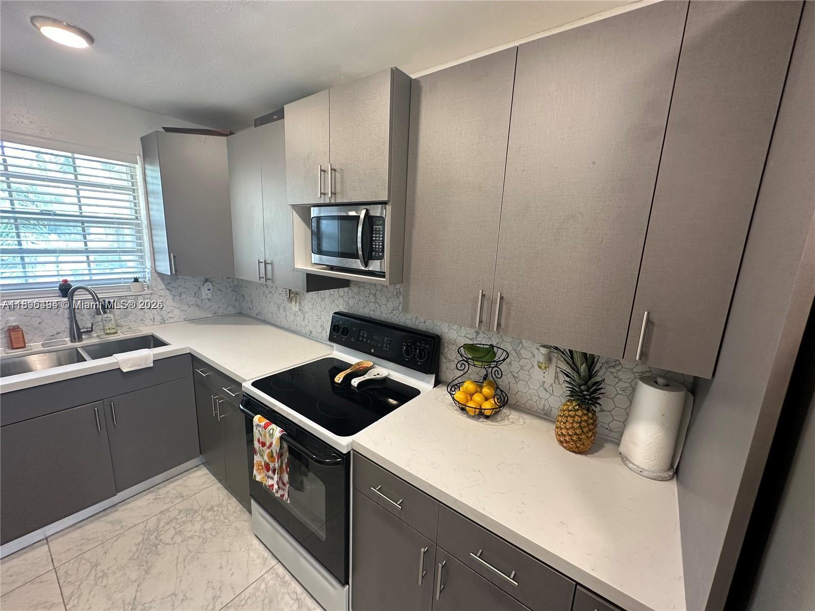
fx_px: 330
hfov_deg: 102.1
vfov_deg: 85.7
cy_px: 306
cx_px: 408
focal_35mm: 14
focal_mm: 2.22
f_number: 2.2
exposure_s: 1/60
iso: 160
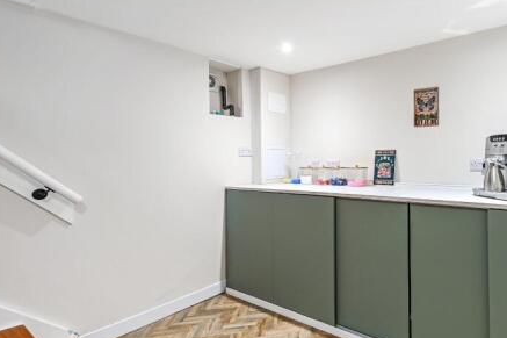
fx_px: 296
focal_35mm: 21
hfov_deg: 77.8
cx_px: 350
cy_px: 150
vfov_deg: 59.3
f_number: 10
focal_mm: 14
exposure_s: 1/1.6
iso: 100
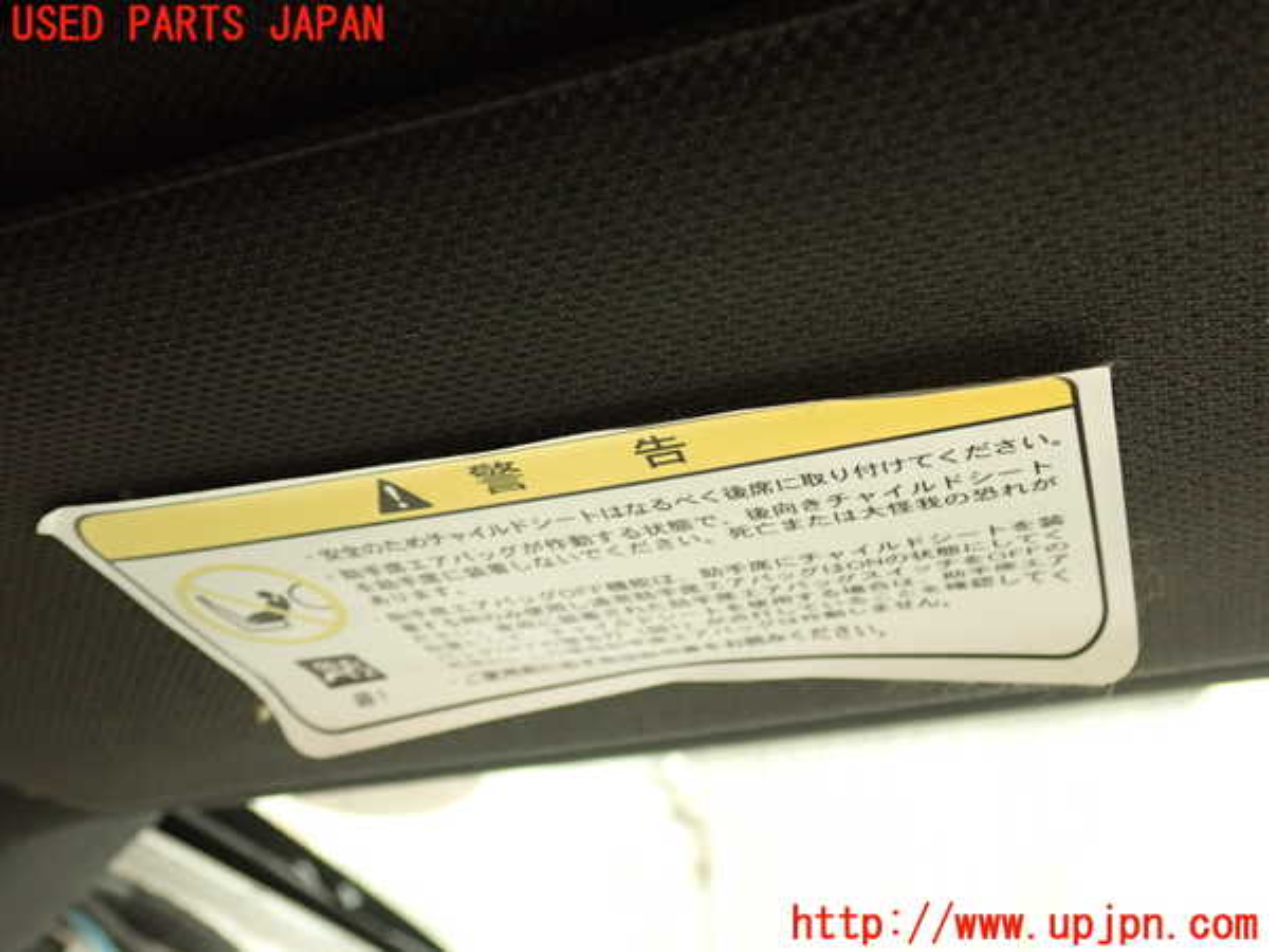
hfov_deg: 51.4
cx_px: 634
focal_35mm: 36
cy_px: 476
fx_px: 1320
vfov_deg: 39.7
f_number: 2.5
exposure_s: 1/40
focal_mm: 6.37
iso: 400
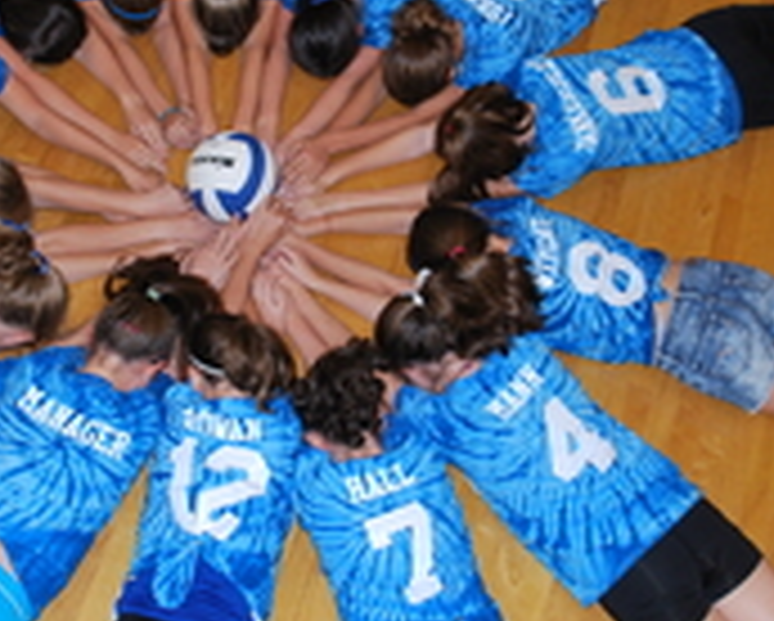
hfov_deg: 31.8
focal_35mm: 59
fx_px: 1353
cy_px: 212
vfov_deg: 25.7
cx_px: 292
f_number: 3.5
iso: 200
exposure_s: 1/60
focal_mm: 18
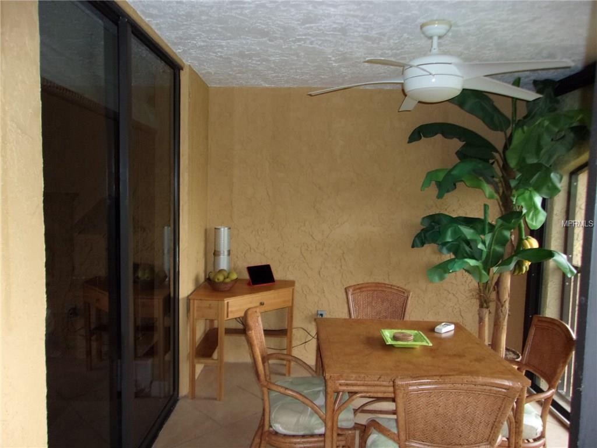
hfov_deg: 65.3
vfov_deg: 51.4
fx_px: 466
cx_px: 298
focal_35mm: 27
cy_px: 224
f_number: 3
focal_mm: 4.9
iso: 200
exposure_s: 1/34
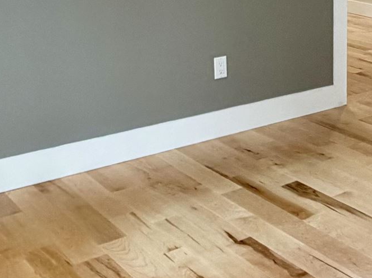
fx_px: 698
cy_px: 7
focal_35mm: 65
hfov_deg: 26.9
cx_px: 429
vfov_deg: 21.8
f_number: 2.2
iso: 200
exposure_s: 1/120
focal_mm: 2.22
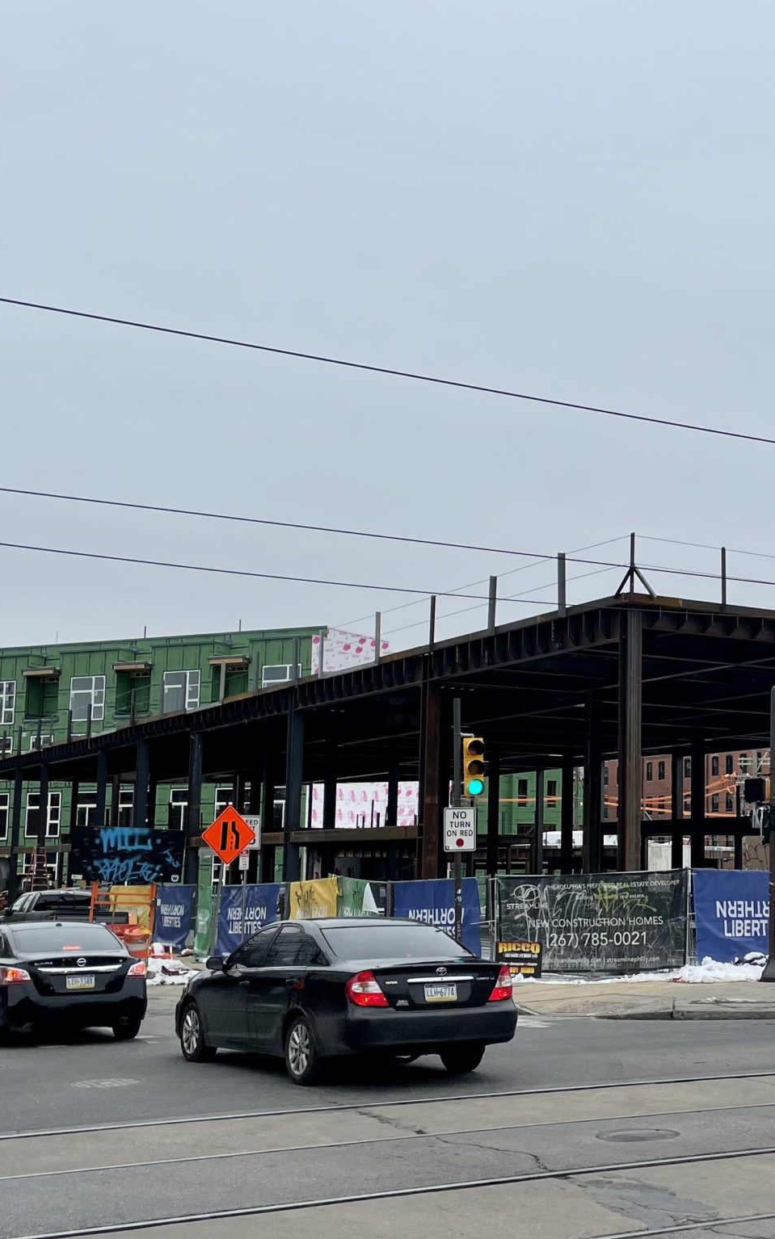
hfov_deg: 27.0
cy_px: 690
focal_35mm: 46
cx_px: 693
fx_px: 1554
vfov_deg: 43.4
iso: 32
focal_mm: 4.2
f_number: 1.6
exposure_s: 1/2959
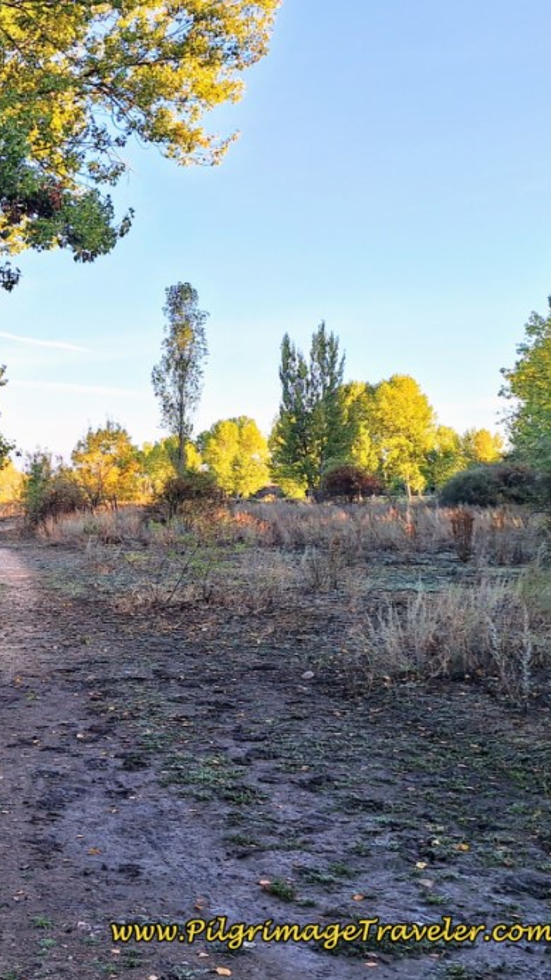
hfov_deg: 27.8
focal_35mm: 38
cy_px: 437
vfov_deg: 52.7
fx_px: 987
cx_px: -88
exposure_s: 1/452
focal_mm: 5.54
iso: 40
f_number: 1.8
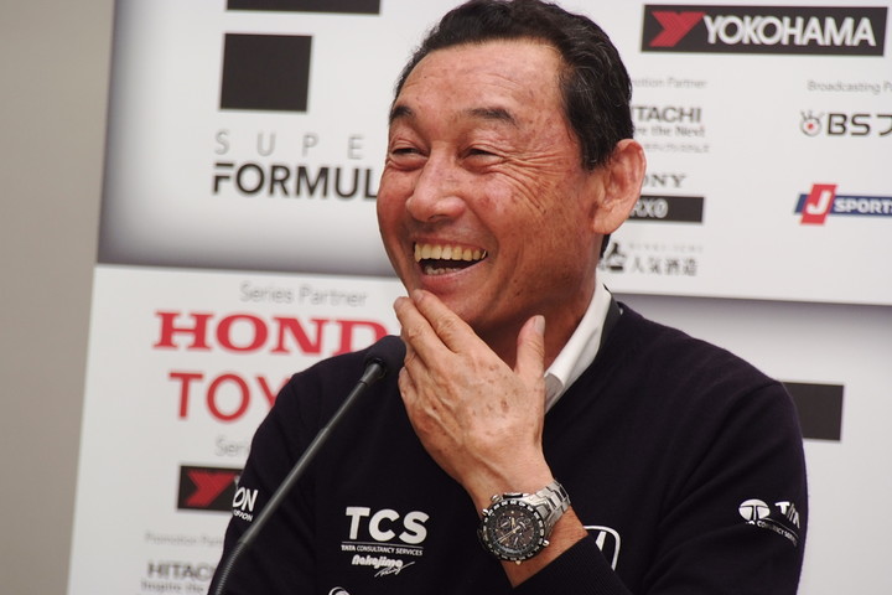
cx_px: 446
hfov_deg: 8.1
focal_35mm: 255
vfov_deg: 5.4
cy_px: 298
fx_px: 6318
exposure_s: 1/250
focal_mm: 170
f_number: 5.6
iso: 400
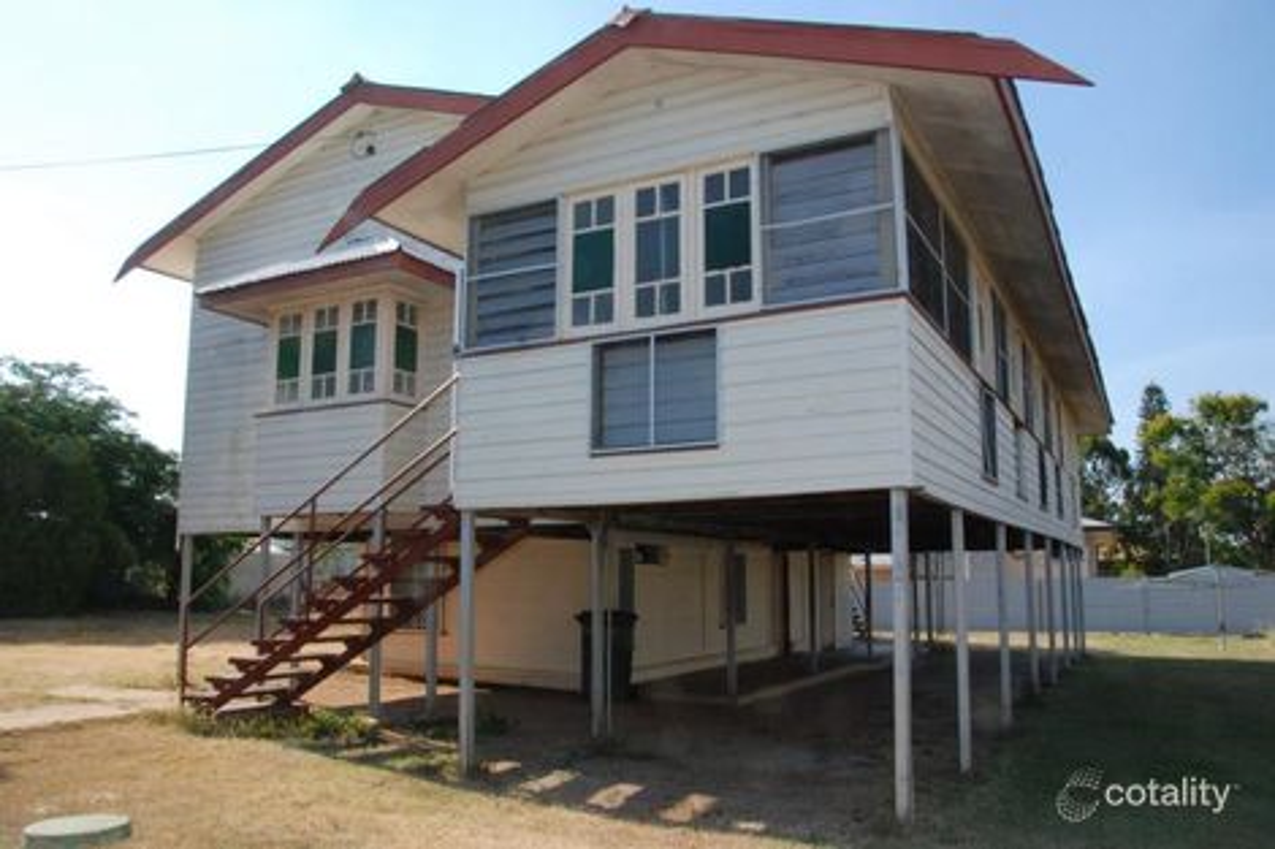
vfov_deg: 47.9
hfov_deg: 67.4
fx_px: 956
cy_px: 424
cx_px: 638
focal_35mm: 27
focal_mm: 18
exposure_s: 1/200
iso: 800
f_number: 20
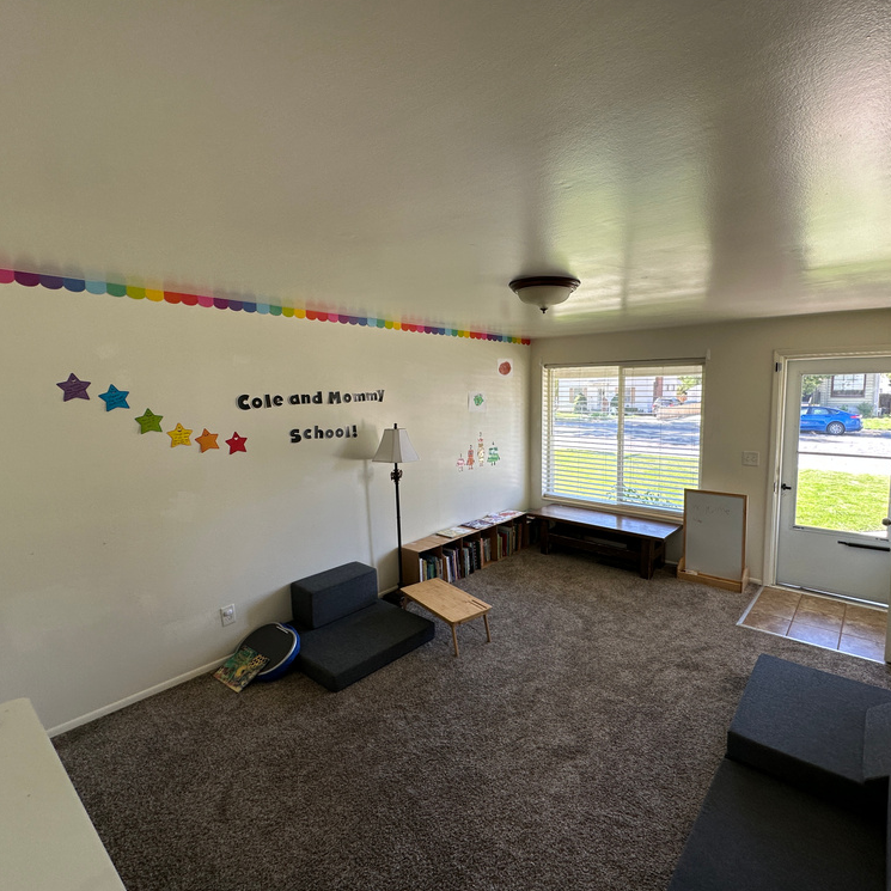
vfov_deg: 84.0
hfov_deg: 83.7
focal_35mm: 17
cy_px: 441
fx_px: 495
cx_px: 493
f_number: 2.2
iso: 64
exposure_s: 1/99
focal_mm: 2.22
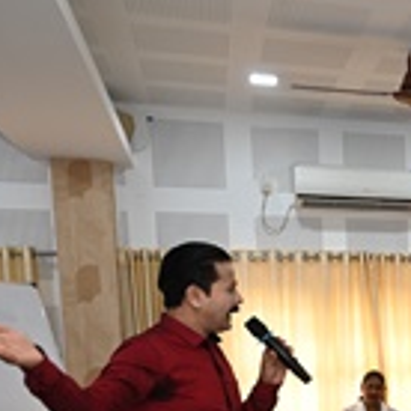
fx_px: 887
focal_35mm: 66
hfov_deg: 22.1
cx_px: 599
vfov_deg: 25.1
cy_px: 393
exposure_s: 1/60
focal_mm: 24
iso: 1600
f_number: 7.1
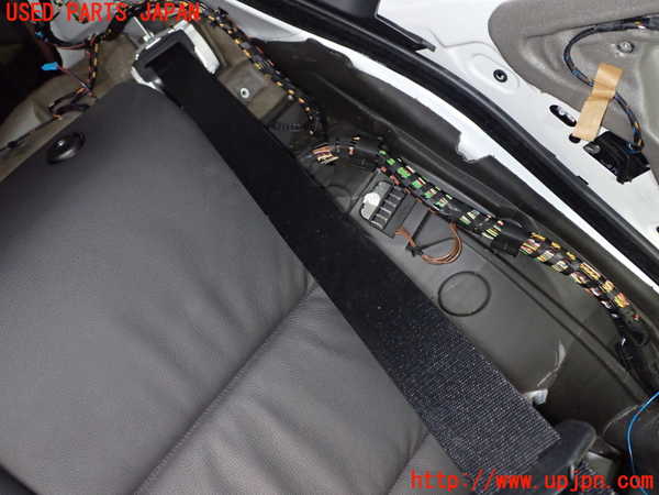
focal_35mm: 32
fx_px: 609
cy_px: 248
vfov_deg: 44.2
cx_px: 330
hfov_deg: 56.8
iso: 500
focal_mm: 5.79
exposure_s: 1/30
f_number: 7.1
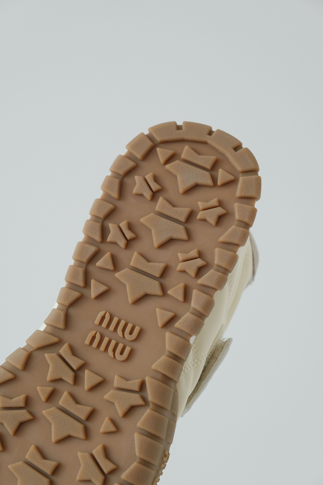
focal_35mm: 83
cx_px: 162
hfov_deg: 16.5
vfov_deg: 24.5
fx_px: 1117
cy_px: 242
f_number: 5.6
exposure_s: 1/100
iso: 640
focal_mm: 55
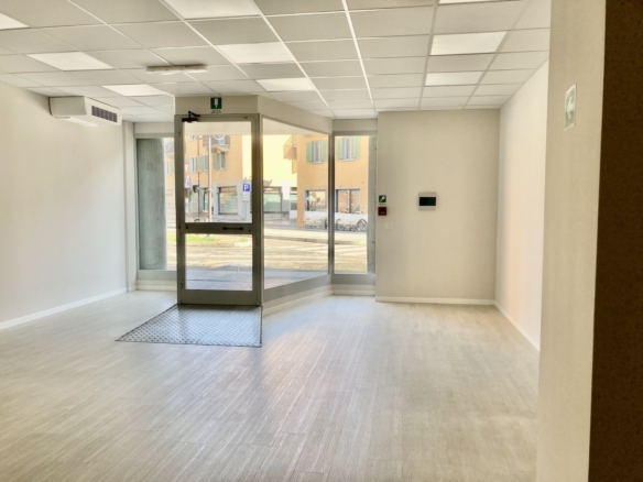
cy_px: 241
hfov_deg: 63.4
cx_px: 322
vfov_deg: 49.7
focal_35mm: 28
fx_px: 520
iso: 25
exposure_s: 1/122
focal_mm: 3.99
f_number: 1.8
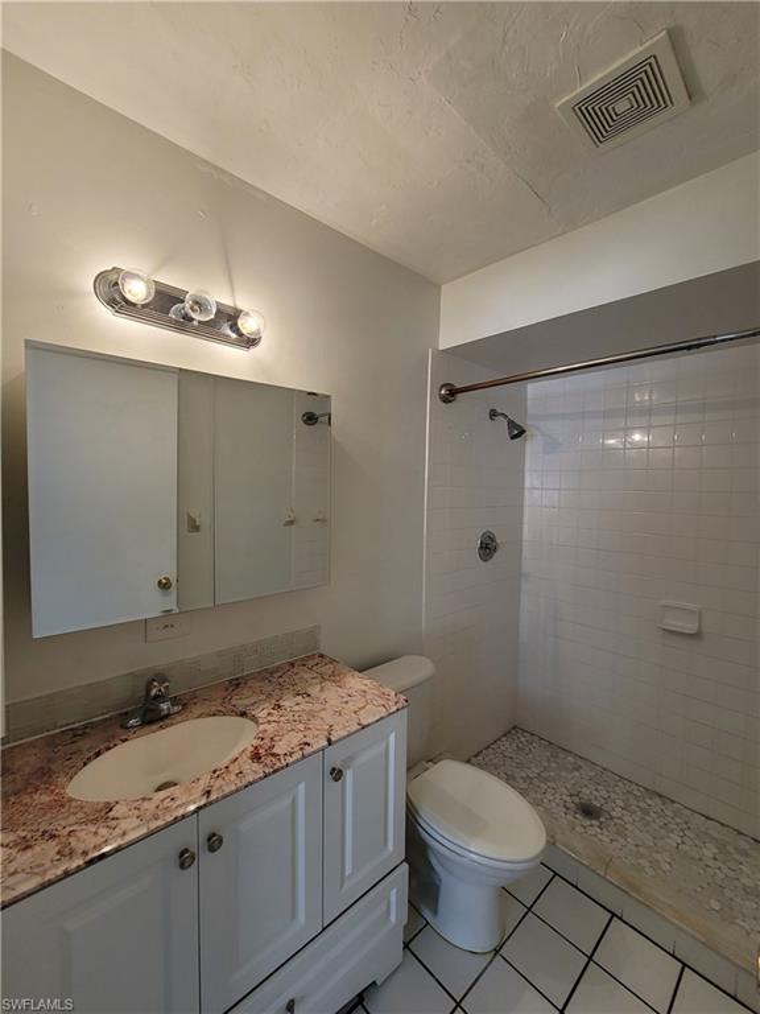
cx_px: 380
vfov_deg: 106.2
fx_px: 381
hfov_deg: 89.9
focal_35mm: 13
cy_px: 507
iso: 100
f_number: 2.2
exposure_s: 1/60
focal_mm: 2.2
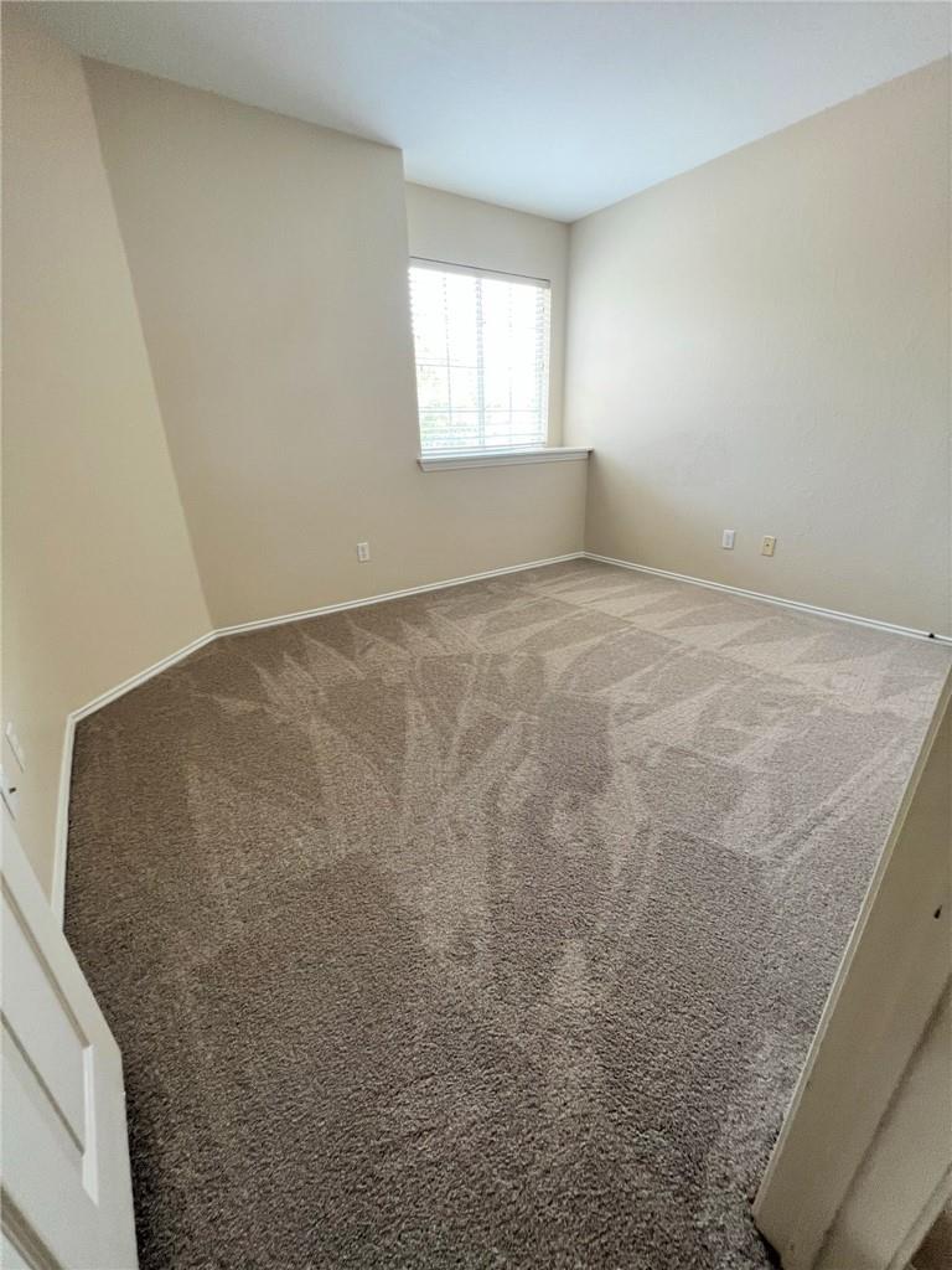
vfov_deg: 106.2
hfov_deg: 89.9
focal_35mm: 13
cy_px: 635
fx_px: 477
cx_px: 476
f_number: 1.8
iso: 160
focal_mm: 1.57
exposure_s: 1/60
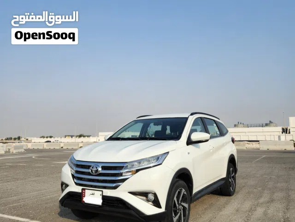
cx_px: 148
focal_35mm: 23
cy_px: 111
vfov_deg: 58.9
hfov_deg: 73.9
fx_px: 196
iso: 20
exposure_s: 1/2500
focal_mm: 5.4
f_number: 1.8
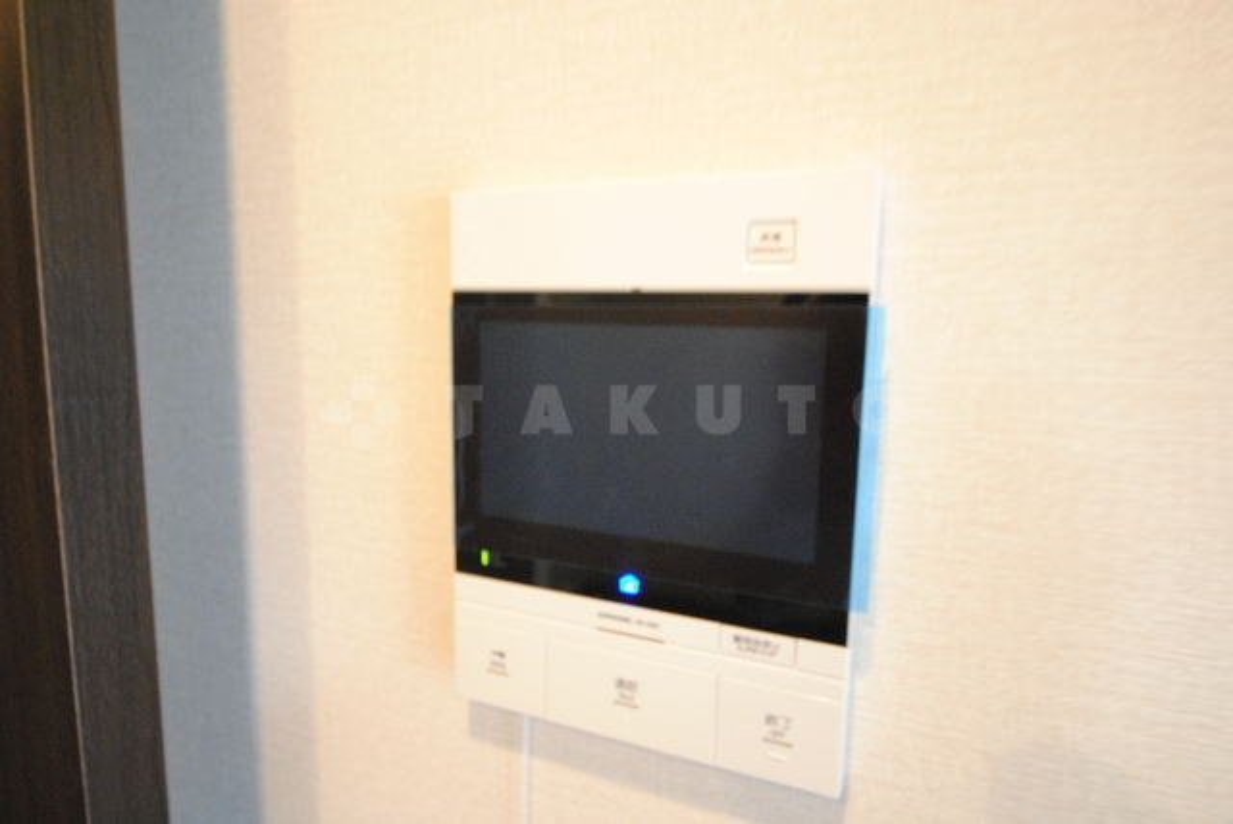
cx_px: 616
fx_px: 668
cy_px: 412
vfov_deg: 63.3
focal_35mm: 20
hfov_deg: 85.4
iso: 1600
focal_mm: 13
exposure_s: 1/20
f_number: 5
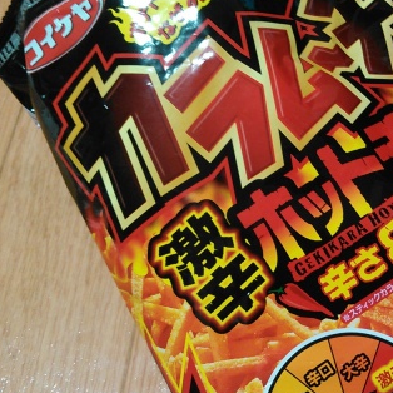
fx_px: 694
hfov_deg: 30.7
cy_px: 212
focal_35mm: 54
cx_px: 323
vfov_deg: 31.6
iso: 400
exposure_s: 1/15.1
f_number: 2.4
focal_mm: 4
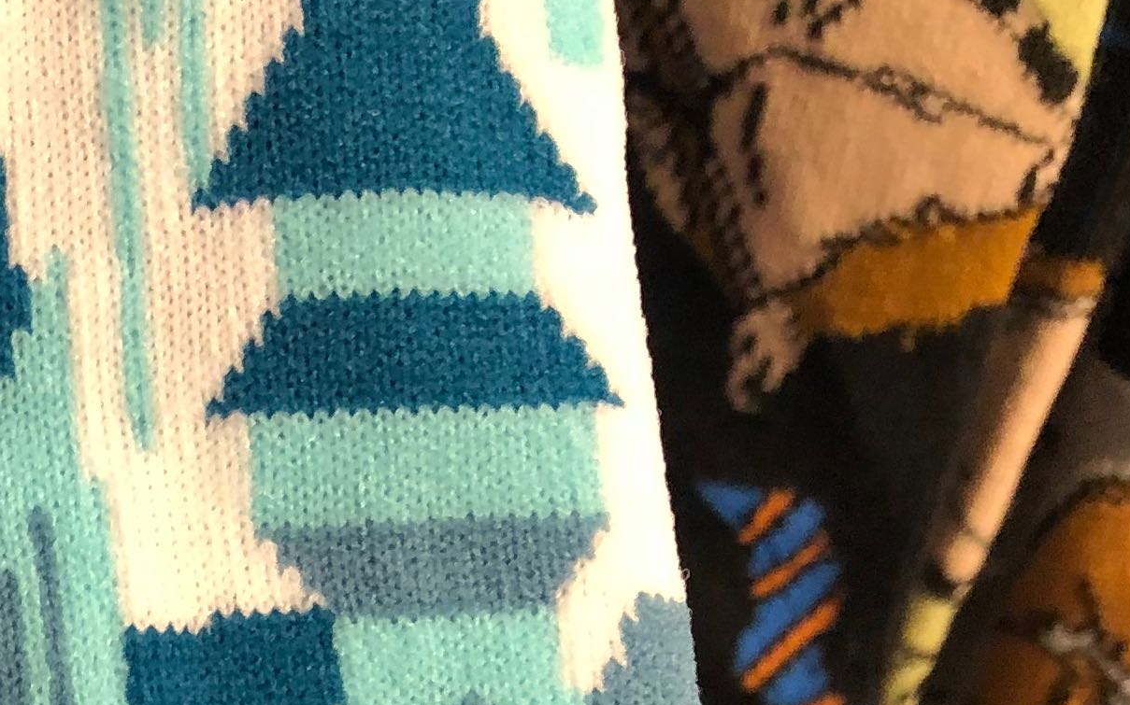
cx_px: -270
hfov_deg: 19.6
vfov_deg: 12.3
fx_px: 3048
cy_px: 1165
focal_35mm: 99
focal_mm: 3.99
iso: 50
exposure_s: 1/15
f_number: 1.8
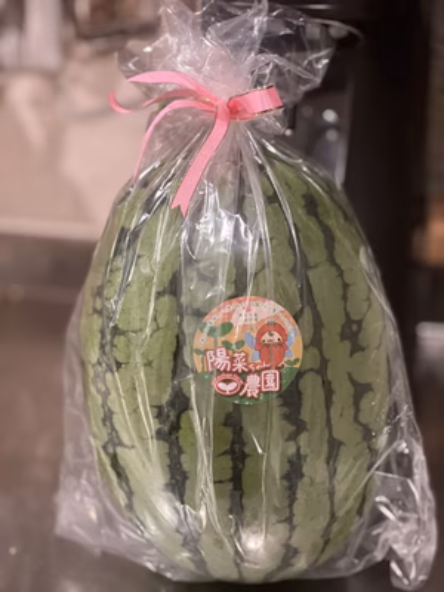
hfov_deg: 19.1
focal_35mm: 77
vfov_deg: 25.3
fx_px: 1317
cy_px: 296
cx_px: 222
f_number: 2.8
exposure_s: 1/14
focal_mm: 9
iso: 400
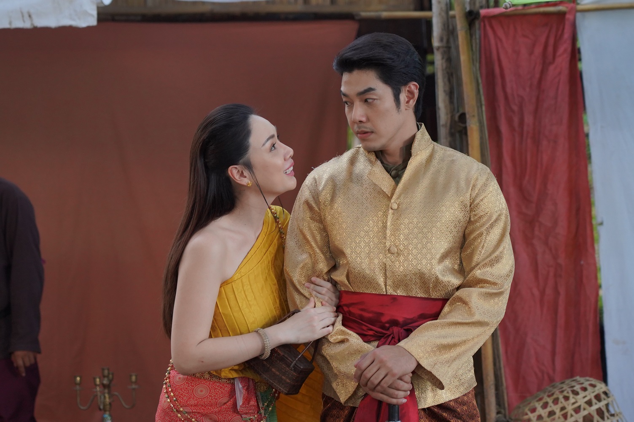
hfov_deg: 14.3
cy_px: 211
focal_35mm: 144
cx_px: 317
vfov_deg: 9.5
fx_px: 2534
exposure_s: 1/200
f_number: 4
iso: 1250
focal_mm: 96
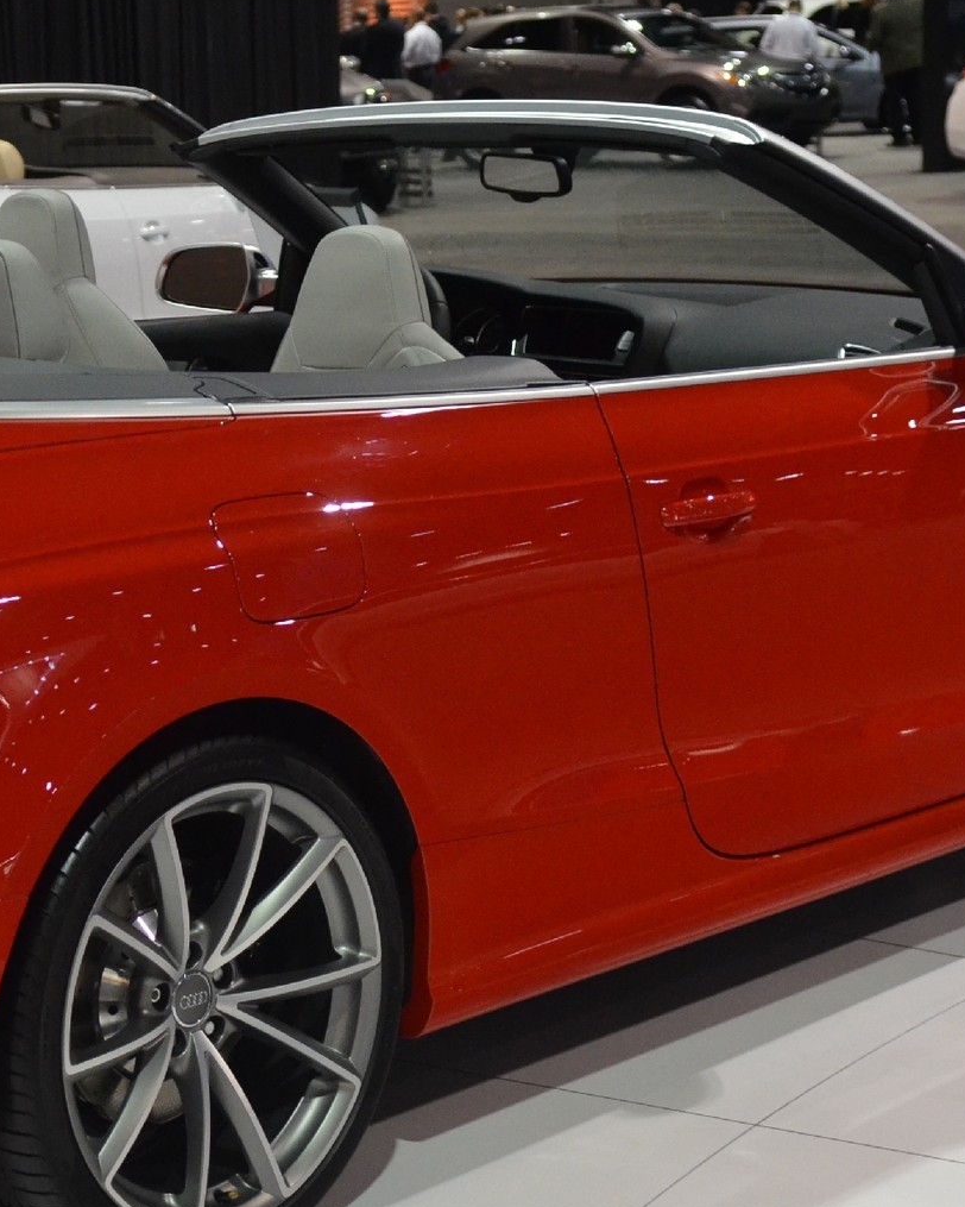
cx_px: 185
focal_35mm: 90
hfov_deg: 16.9
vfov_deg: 21.3
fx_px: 3213
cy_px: 560
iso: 1600
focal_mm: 26
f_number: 2.8
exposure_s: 1/60
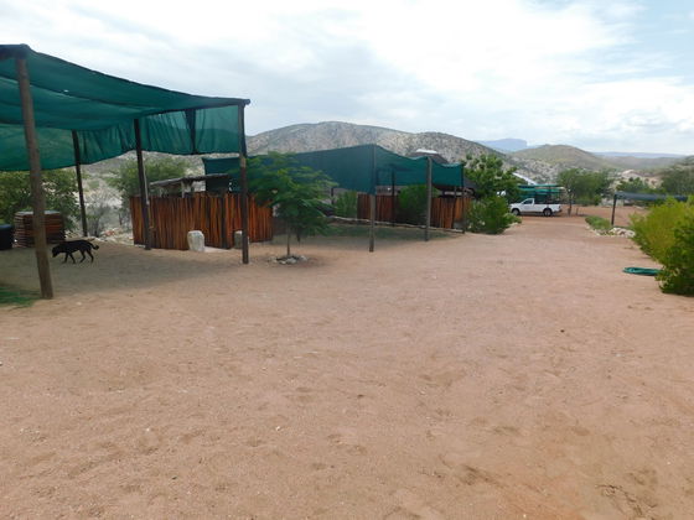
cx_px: 347
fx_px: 461
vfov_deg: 58.9
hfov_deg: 73.9
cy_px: 260
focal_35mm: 23
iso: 125
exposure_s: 1/500
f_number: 6
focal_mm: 4
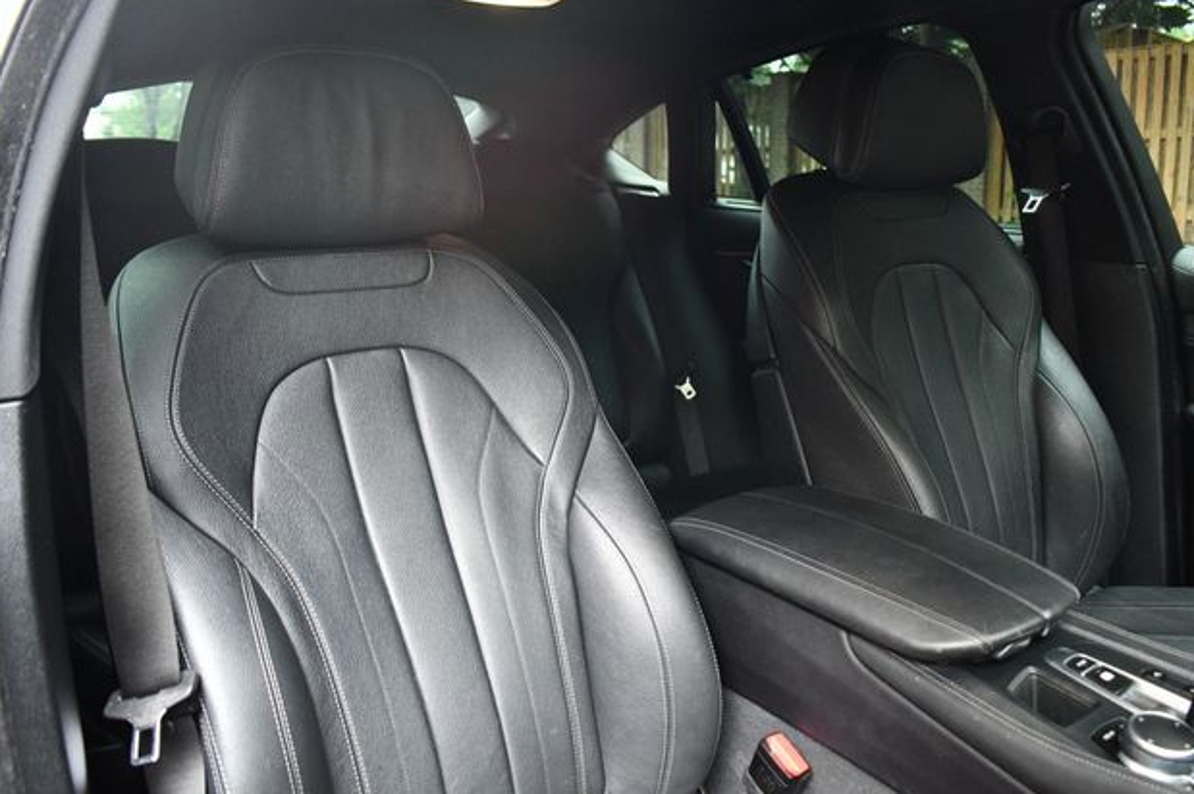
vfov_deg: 42.3
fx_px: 1028
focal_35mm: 31
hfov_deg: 60.3
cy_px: 393
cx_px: 596
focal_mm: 20
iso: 3200
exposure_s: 1/60
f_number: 3.8
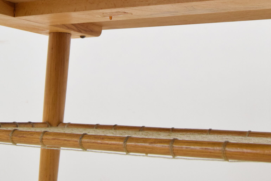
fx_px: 505
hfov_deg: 30.0
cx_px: 120
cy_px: 26
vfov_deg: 20.0
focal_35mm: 67
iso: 1600
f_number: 7.1
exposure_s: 1/200
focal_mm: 23
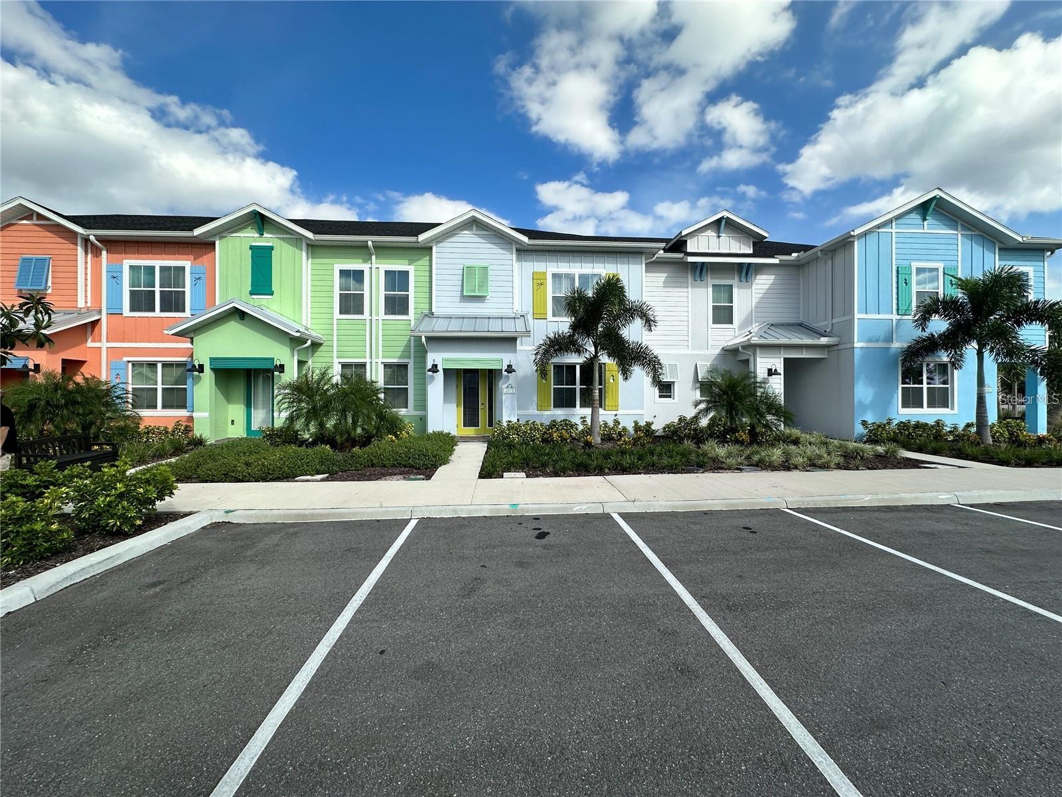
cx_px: 531
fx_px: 430
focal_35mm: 14
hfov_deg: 102.1
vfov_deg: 85.7
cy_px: 398
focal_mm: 2.22
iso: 50
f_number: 2.2
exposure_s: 1/2353
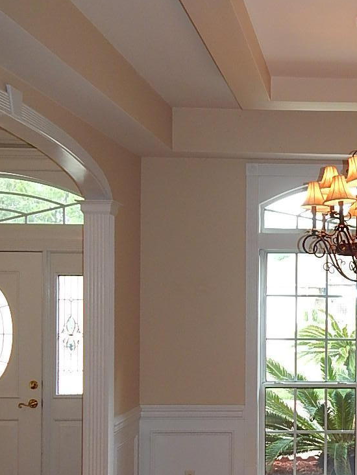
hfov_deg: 28.2
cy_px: 293
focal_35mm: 48
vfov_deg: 39.4
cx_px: 367
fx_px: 660
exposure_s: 1/30
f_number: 3
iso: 160
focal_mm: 4
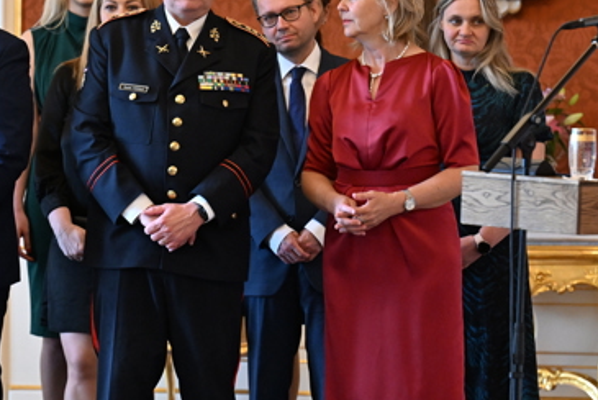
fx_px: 4239
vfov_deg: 5.4
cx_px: 111
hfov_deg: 8.1
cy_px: 225
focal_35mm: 255
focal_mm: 135
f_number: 5
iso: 5000
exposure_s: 1/320
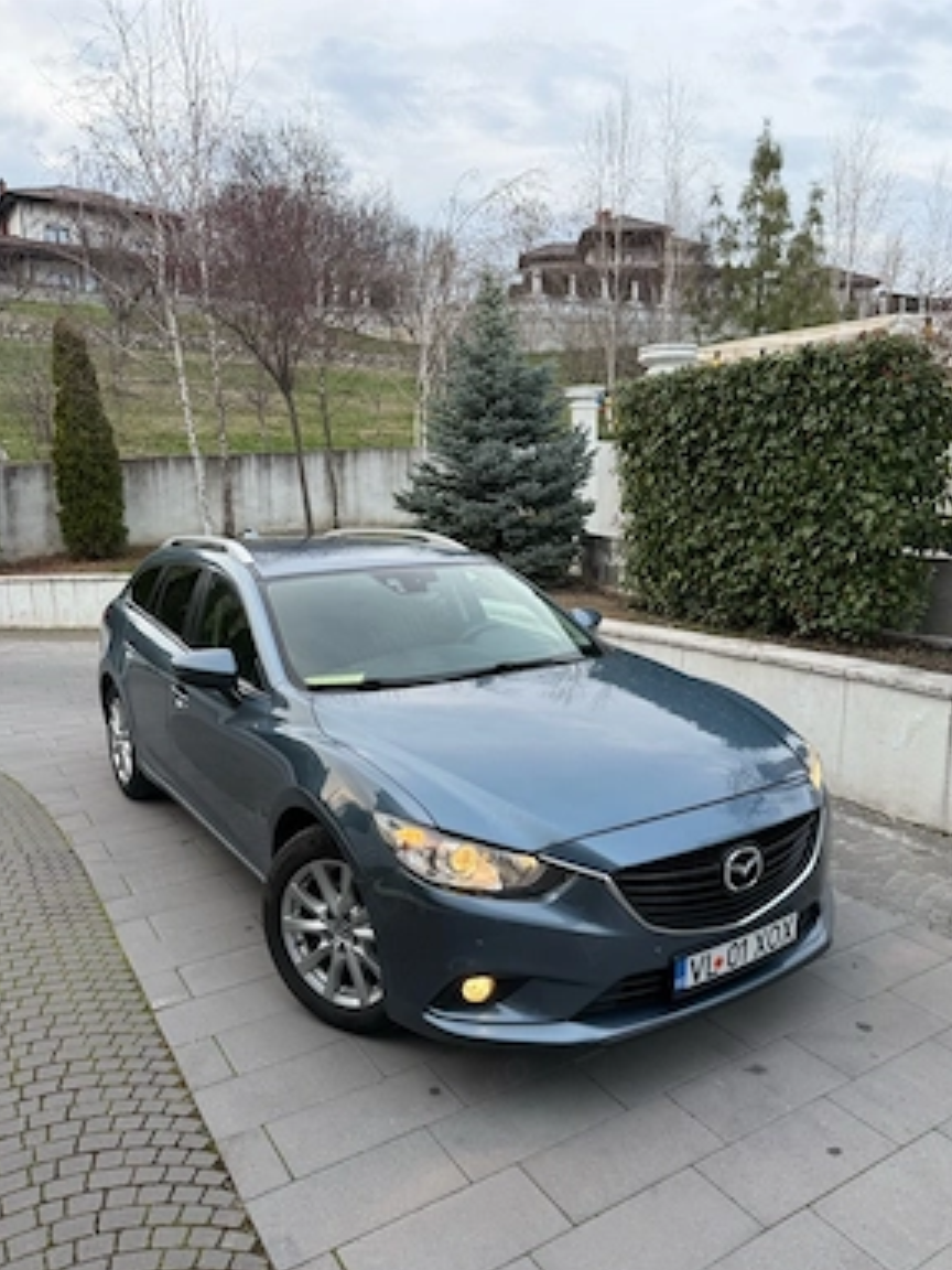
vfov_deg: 69.4
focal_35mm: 25
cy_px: 658
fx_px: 917
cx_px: 489
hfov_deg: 54.9
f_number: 1.78
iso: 100
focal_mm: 6.76
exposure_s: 1/195
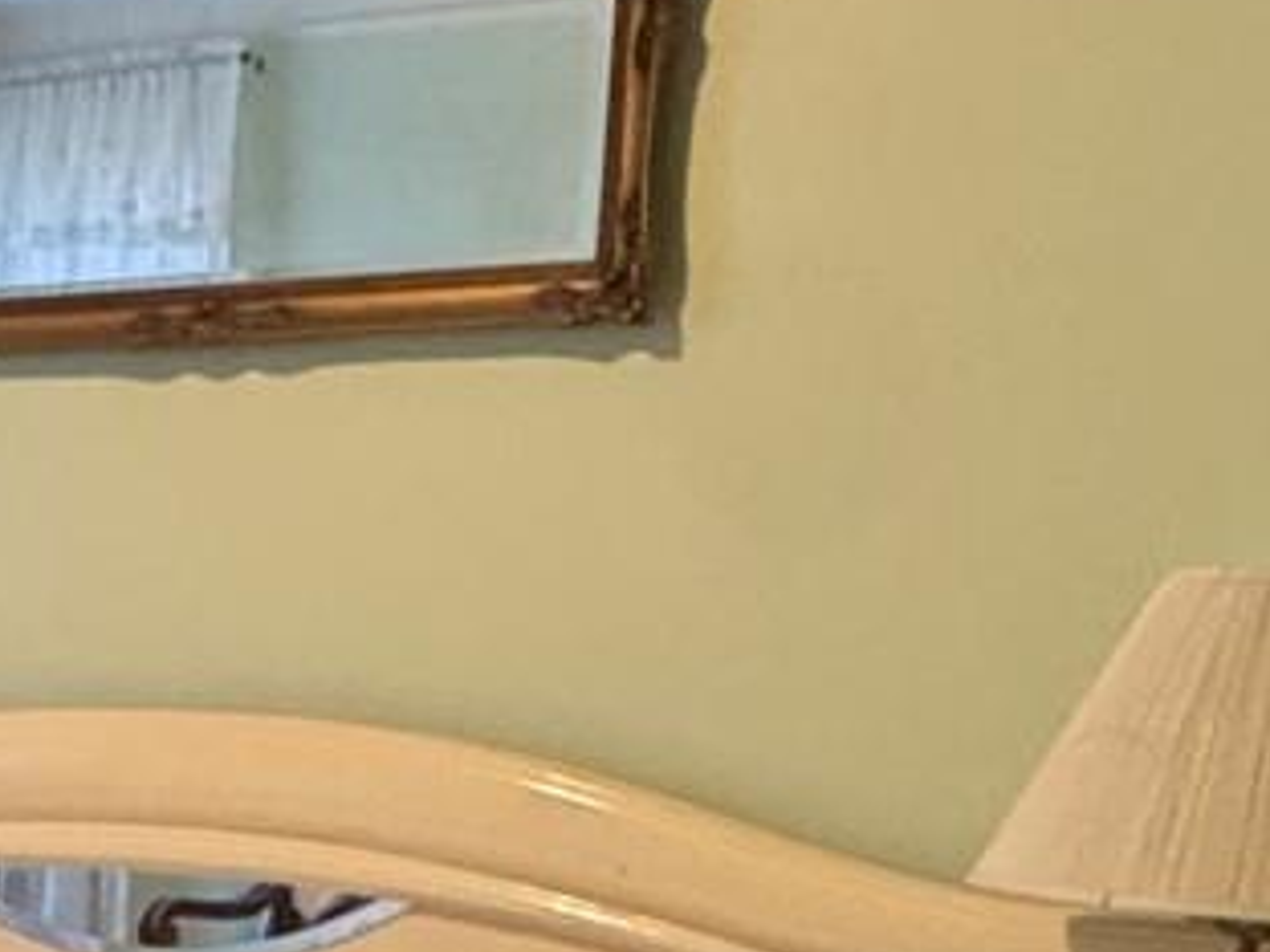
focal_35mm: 92
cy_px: 1176
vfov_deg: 15.4
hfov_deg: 18.6
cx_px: -676
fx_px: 3375
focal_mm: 2.22
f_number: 2.2
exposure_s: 1/60
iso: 320
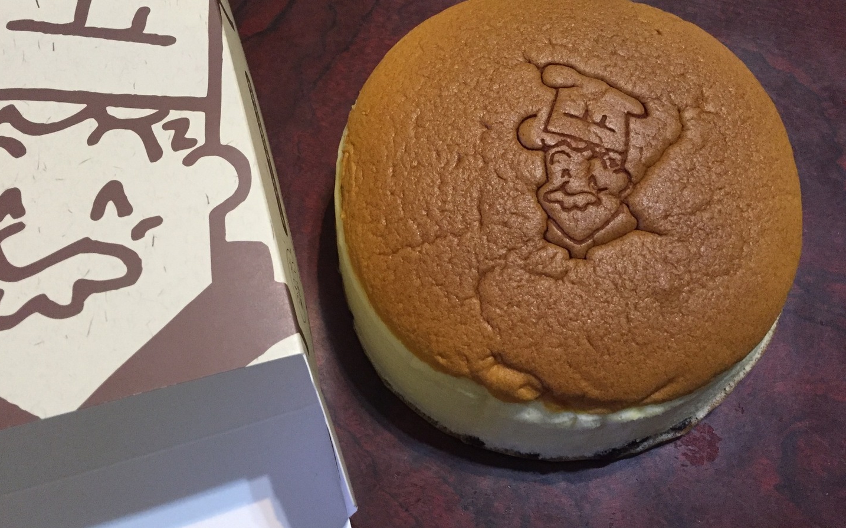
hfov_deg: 61.2
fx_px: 715
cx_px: 420
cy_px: 244
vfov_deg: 40.6
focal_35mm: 31
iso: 250
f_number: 2.2
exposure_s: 1/30
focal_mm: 4.15
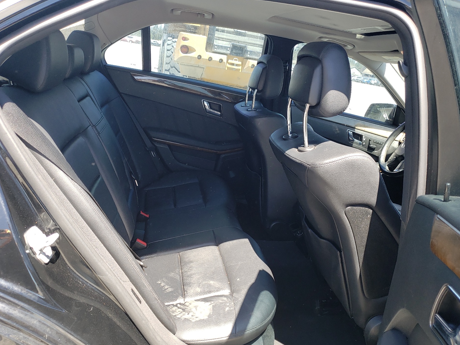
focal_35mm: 28
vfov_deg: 49.7
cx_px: 231
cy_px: 184
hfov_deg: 63.5
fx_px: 372
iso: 50
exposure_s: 1/222
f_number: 1.5
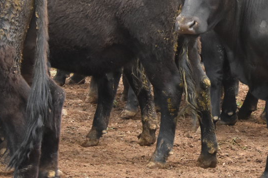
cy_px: 36
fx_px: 1355
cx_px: 257
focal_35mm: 182
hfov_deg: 11.2
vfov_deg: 7.5
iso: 1250
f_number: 9
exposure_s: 1/320
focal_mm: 40
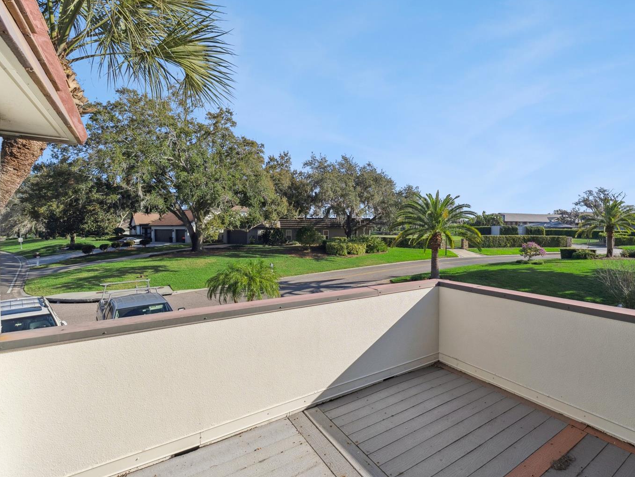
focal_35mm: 17
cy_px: 232
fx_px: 312
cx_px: 367
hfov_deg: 90.3
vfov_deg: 74.7
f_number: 3.5
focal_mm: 10
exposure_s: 1/2000
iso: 100
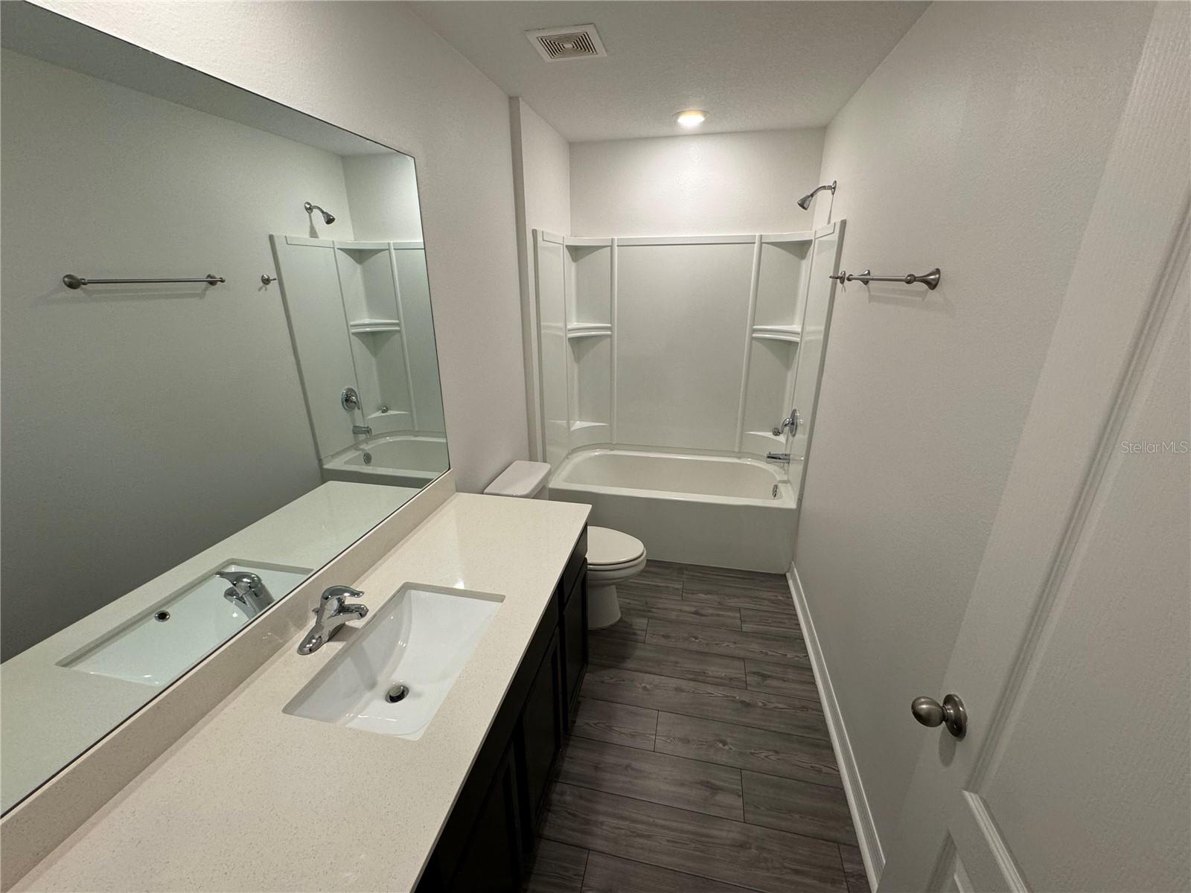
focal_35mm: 14
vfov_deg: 85.7
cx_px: 596
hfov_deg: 102.1
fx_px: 482
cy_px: 446
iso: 160
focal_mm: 2.22
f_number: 2.2
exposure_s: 1/120
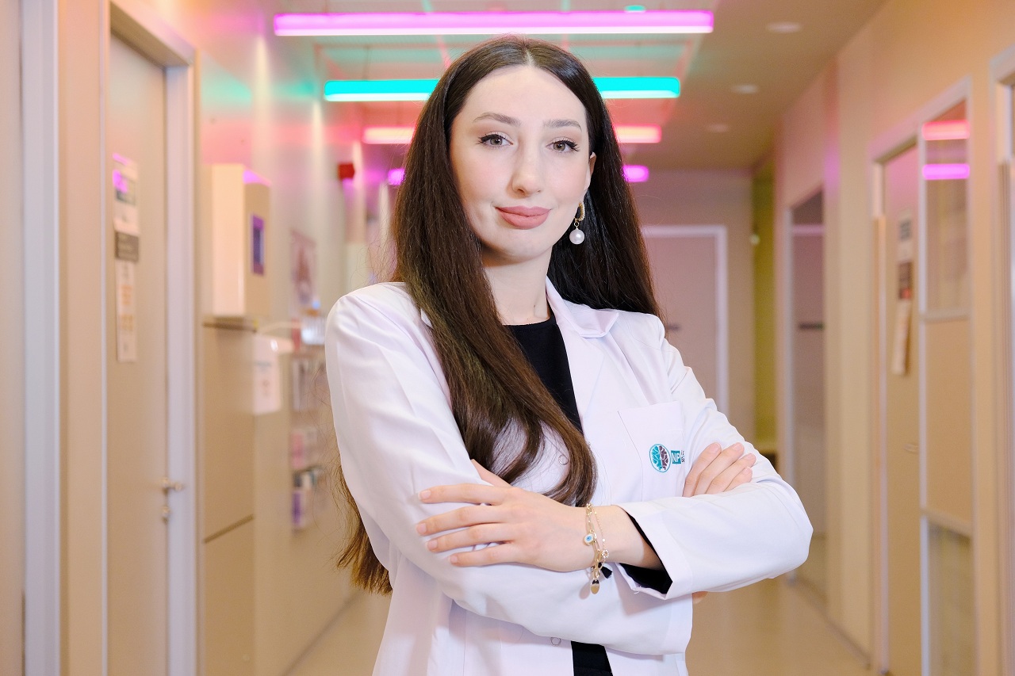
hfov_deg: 31.4
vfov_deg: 21.2
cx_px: 508
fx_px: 1804
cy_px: 338
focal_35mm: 64
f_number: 4
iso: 1000
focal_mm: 42.5
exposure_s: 1/60
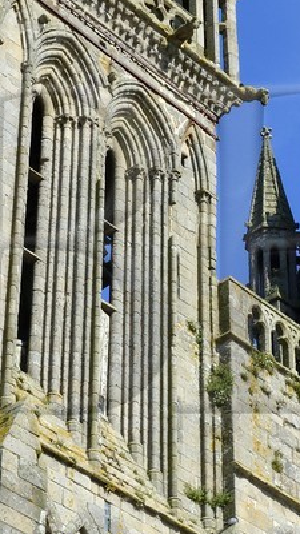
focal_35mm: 134
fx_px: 1895
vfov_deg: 16.0
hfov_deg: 9.0
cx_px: 195
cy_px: 251
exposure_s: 1/250
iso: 200
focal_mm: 32
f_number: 11
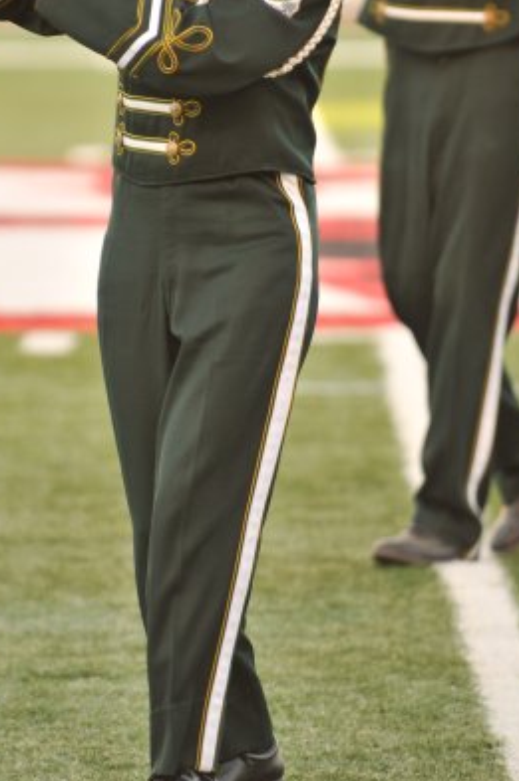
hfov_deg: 3.0
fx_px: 9930
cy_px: 211
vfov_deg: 4.5
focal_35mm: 458
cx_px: 180
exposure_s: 1/320
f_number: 2.8
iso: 200
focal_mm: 200
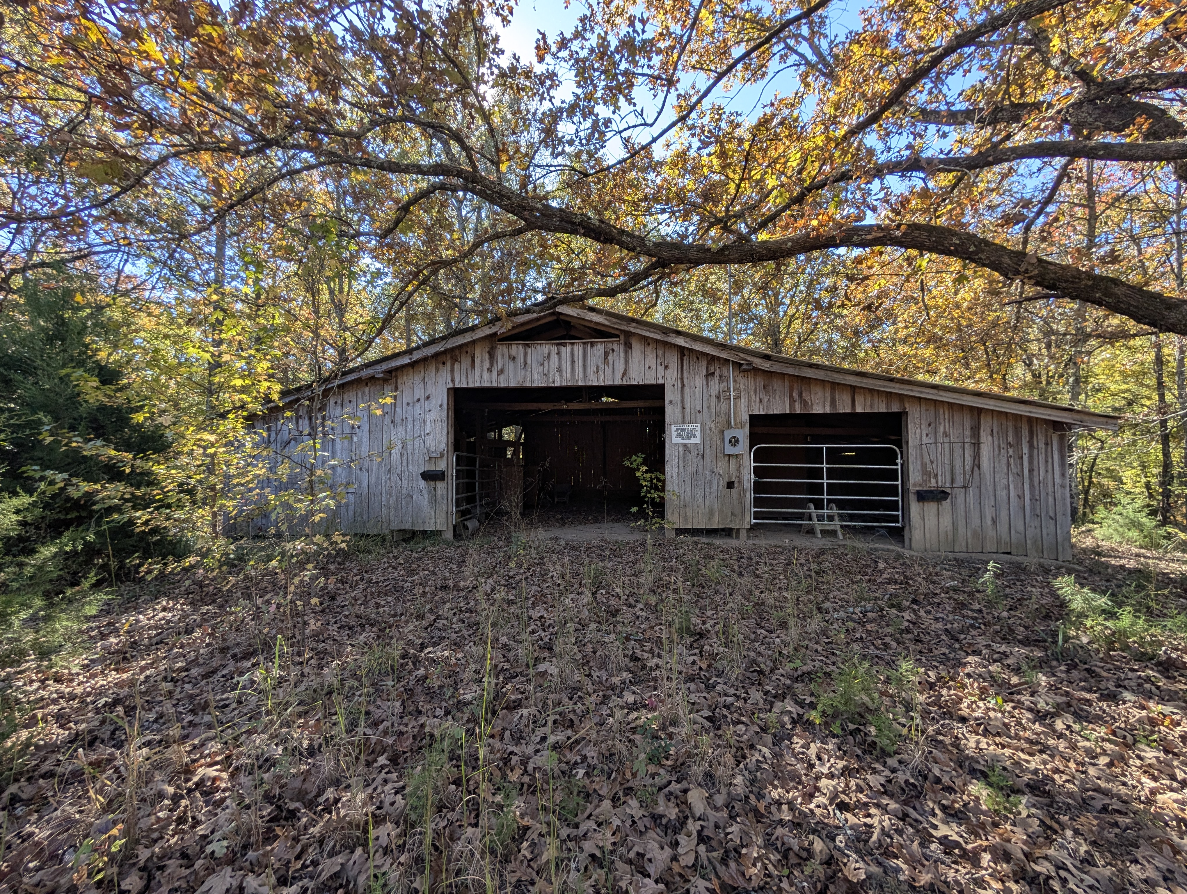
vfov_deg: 94.6
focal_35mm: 12
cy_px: 447
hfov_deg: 110.5
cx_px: 594
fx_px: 412
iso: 44
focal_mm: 2.02
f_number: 1.7
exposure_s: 1/480
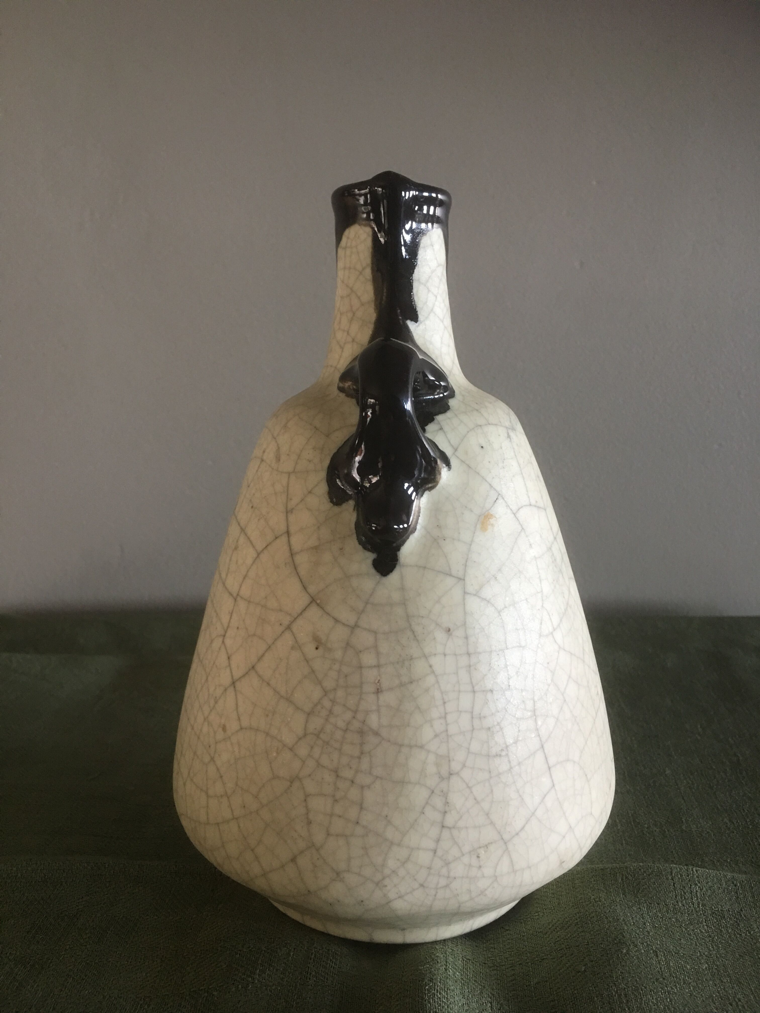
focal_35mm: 29
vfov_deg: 61.7
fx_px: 849
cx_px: 380
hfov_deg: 48.2
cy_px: 506
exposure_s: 1/17
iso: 64
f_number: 2.2
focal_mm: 4.15
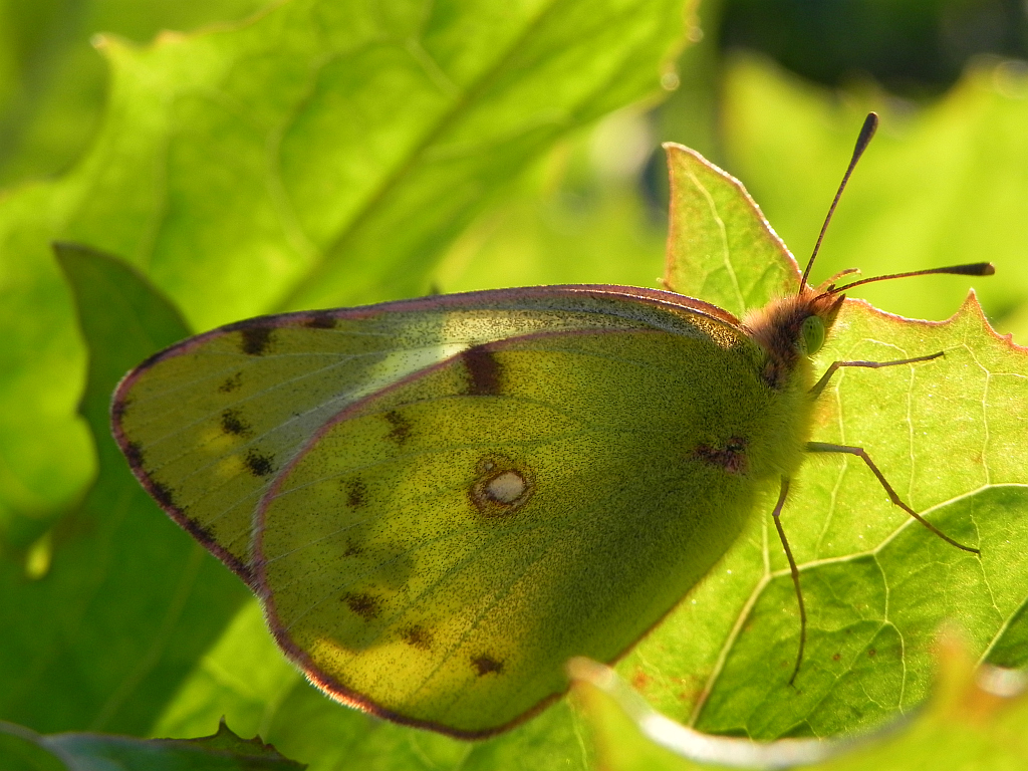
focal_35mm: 95
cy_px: 386
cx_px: 514
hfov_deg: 20.7
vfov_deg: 15.6
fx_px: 2821
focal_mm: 16.9
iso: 160
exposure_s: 1/198
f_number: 5
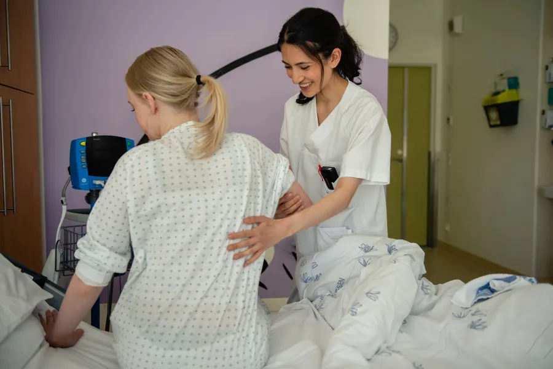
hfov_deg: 54.4
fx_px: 538
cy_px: 184
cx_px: 276
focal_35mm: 35
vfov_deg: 37.9
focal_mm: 35
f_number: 3.2
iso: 1250
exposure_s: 1/320
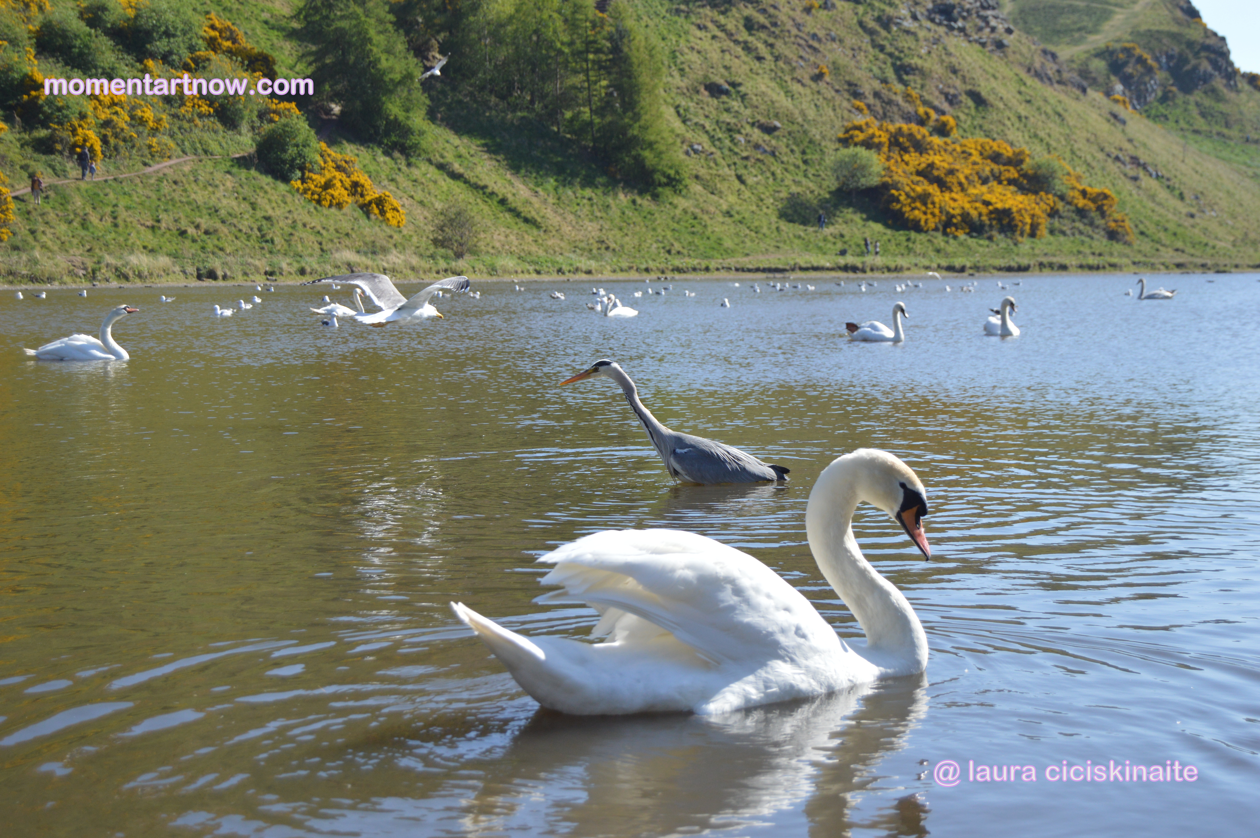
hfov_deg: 35.1
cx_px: 630
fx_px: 1993
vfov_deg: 23.7
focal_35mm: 57
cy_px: 419
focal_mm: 38
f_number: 5.6
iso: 400
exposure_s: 1/1600
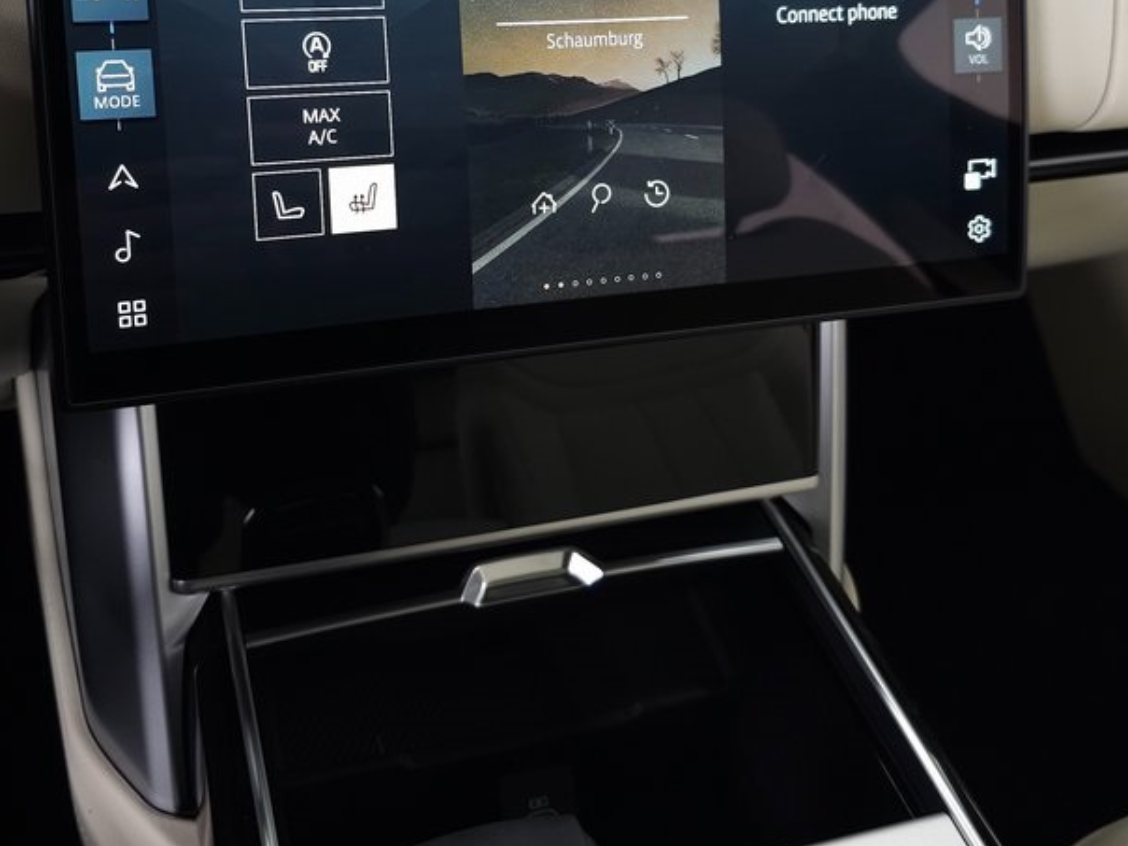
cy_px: 194
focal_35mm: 39
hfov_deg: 47.8
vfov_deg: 35.8
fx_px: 1271
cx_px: 519
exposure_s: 1/60
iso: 125
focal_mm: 6.3
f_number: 1.7
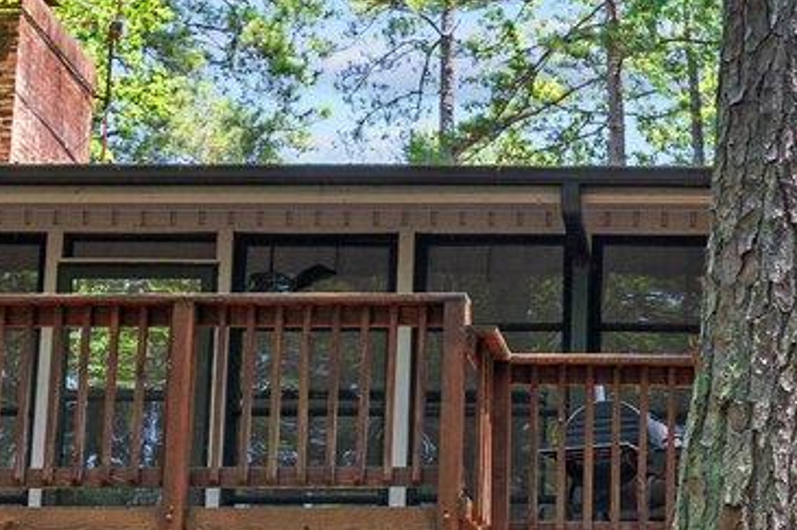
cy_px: 491
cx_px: 823
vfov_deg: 13.4
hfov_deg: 19.5
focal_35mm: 101
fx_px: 2235
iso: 400
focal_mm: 18
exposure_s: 1/30
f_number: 8
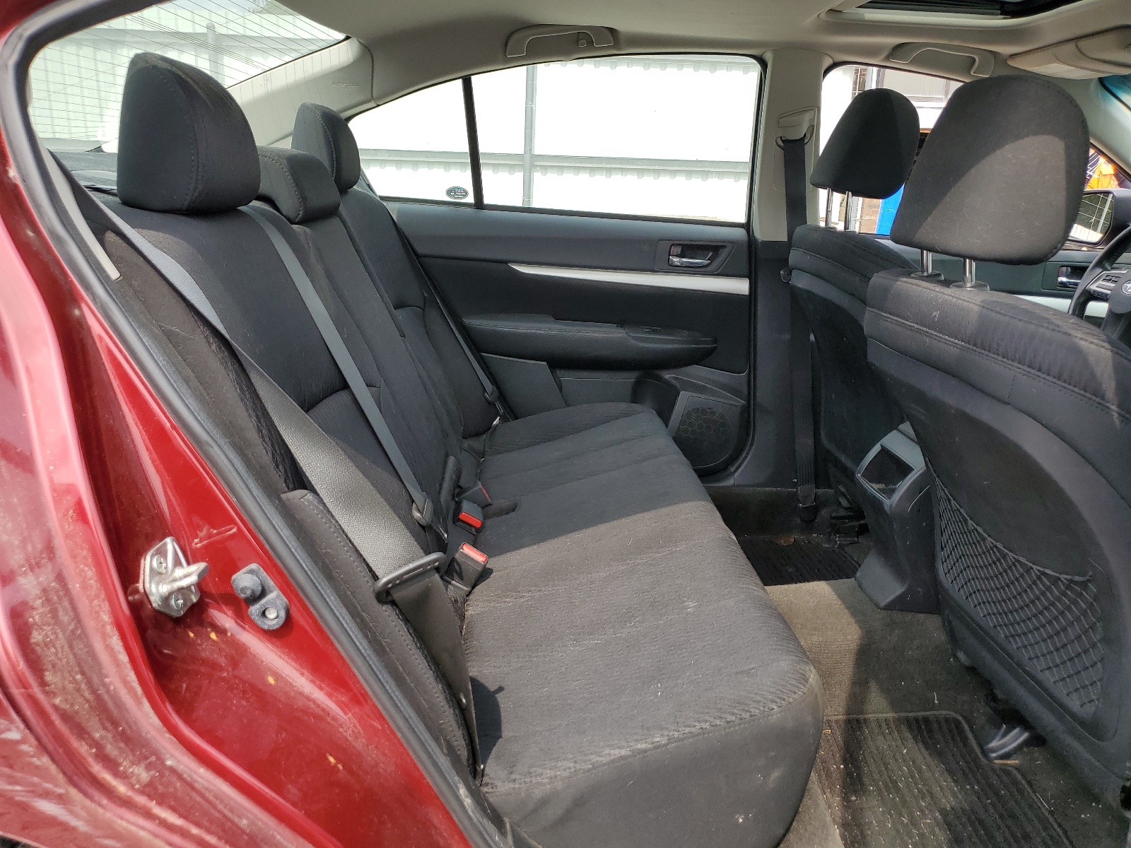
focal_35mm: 26
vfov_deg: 53.1
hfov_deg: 67.3
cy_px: 424
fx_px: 849
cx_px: 566
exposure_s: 1/833
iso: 50
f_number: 1.5
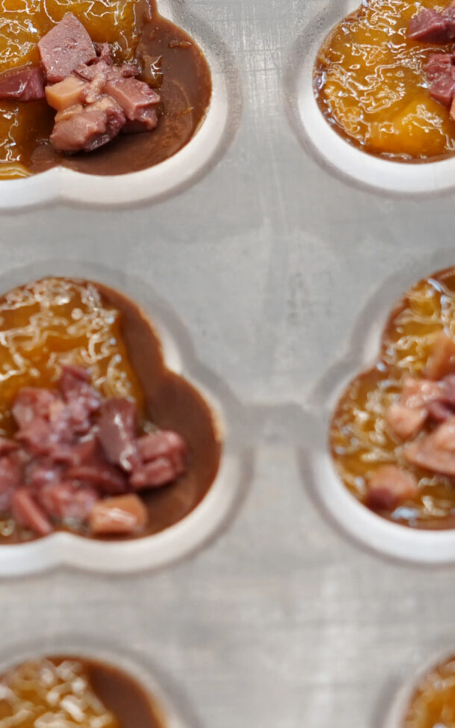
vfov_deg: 15.4
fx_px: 2661
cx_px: 105
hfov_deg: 9.8
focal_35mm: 134
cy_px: 63
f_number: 4
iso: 500
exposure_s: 1/60
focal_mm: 50
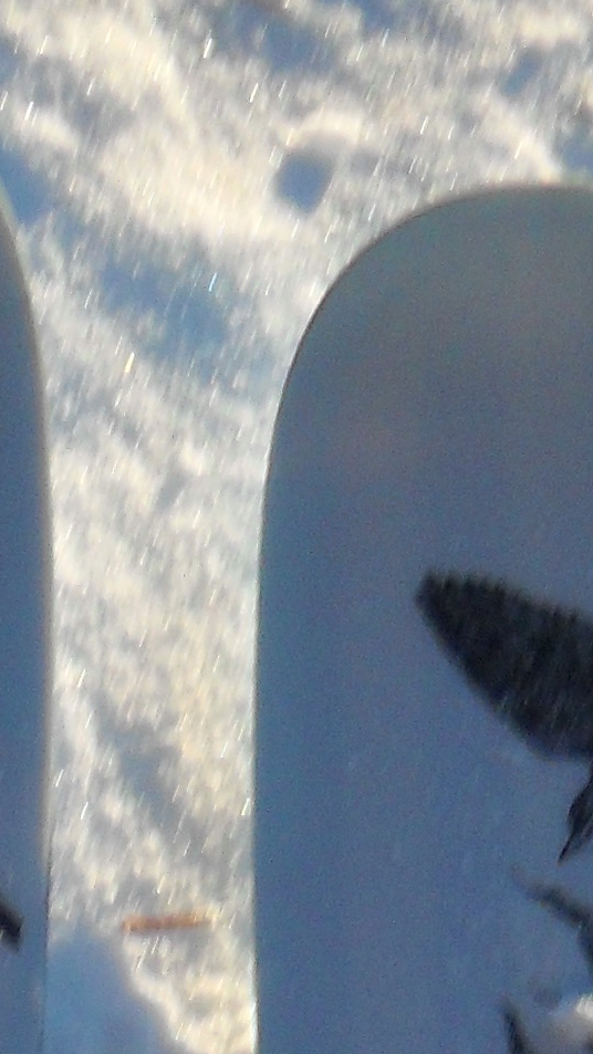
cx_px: 423
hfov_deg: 8.3
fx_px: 4082
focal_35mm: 146
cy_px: 1854
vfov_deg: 13.3
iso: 100
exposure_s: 1/90
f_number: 8.9
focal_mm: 6.2
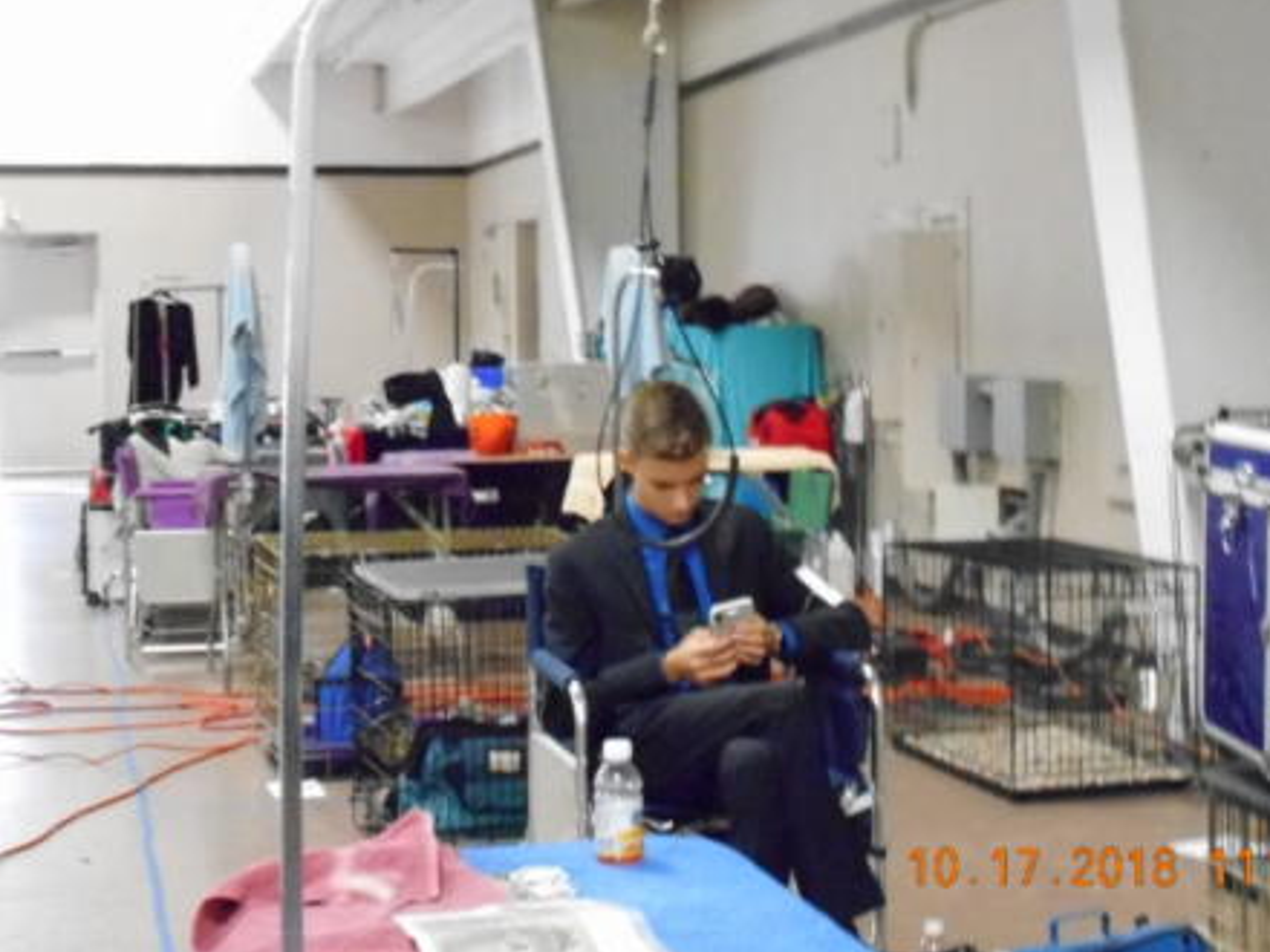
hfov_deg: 29.0
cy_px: 437
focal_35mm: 67
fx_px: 2458
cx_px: 673
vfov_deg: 21.9
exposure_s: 1/8
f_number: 5.1
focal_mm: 10.5
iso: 1600
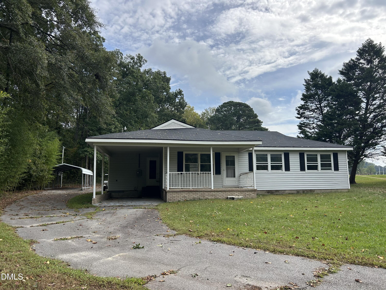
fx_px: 290
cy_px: 145
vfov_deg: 53.1
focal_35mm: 26
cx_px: 193
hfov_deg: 67.3
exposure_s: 1/3460
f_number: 1.5
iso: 50
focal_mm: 5.7
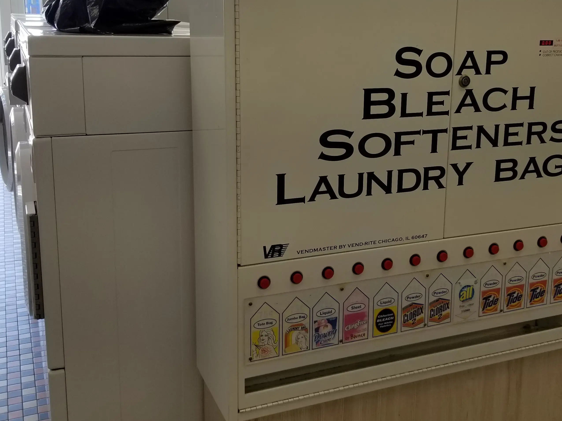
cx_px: 335
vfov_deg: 35.0
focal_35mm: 41
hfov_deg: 45.5
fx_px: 666
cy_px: 172
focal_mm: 4.25
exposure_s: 1/216
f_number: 1.7
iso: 50
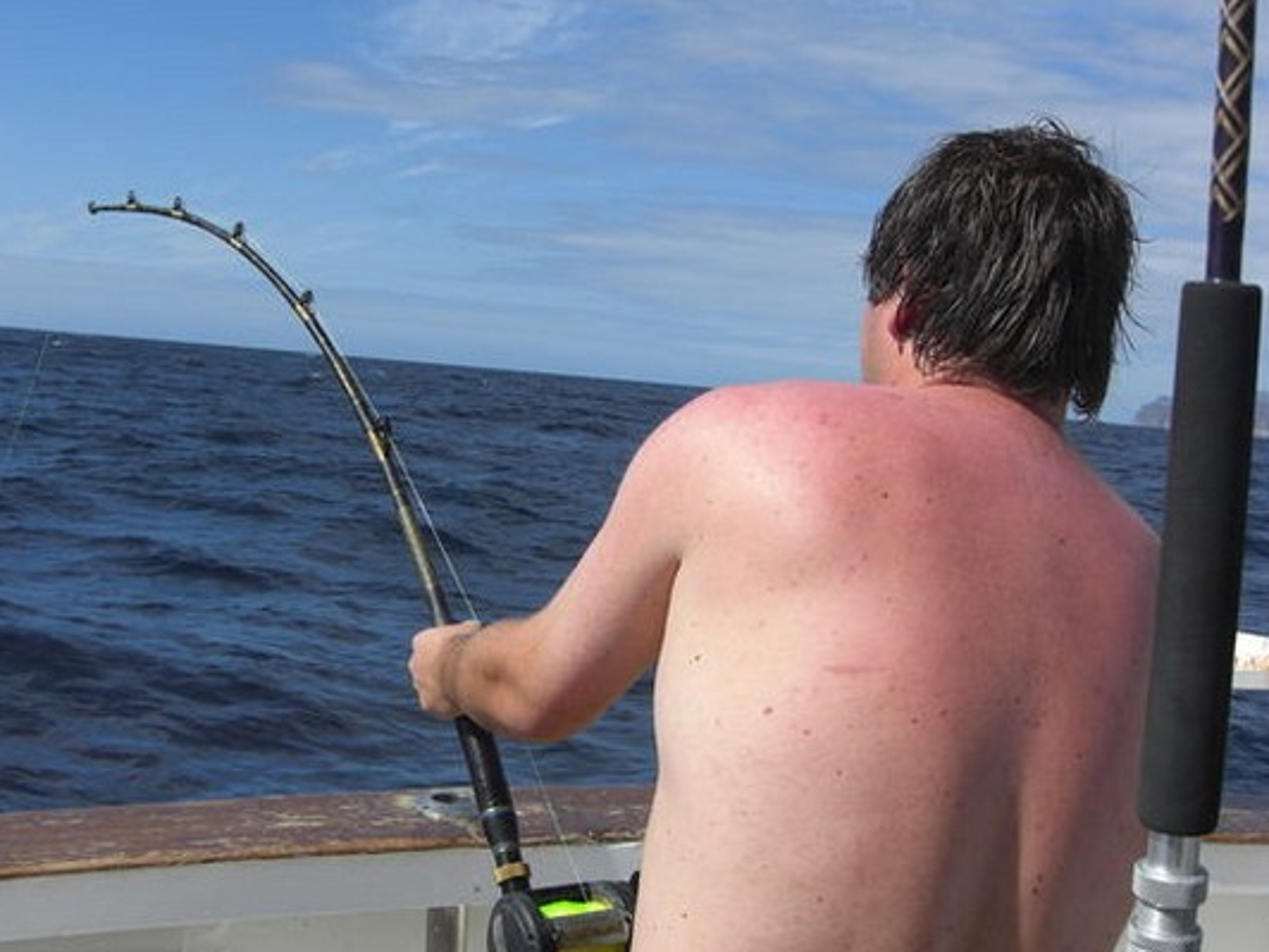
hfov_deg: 42.0
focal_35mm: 45
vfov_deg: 32.2
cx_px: 537
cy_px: 453
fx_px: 1650
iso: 80
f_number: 8
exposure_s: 1/320
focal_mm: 7.9
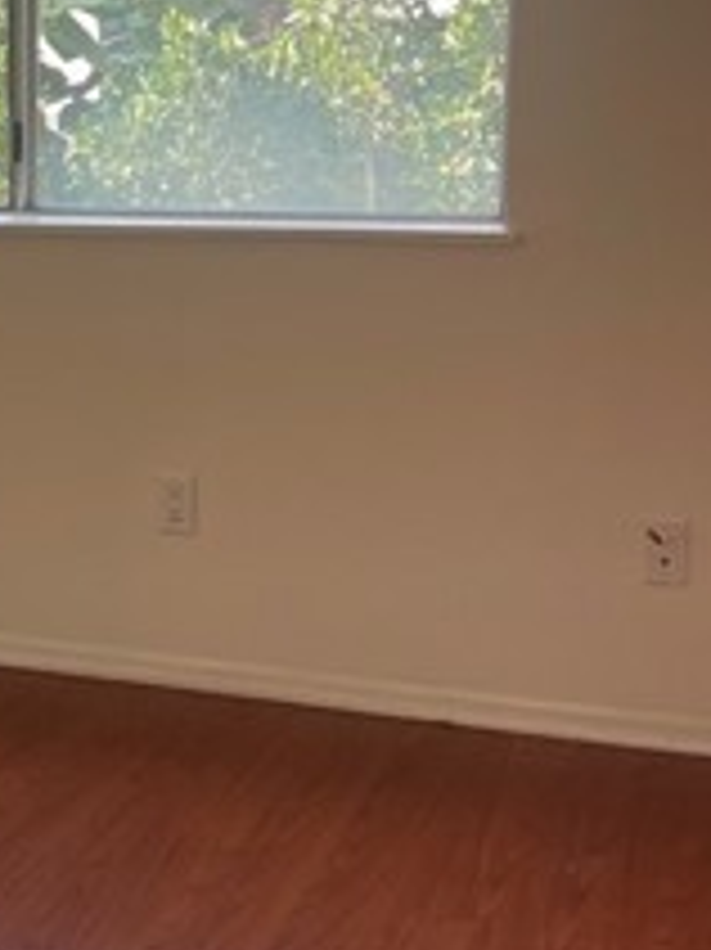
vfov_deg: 25.6
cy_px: 405
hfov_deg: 17.8
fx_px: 2083
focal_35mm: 76
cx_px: -284
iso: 40
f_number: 1.6
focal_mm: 5.1
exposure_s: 1/121
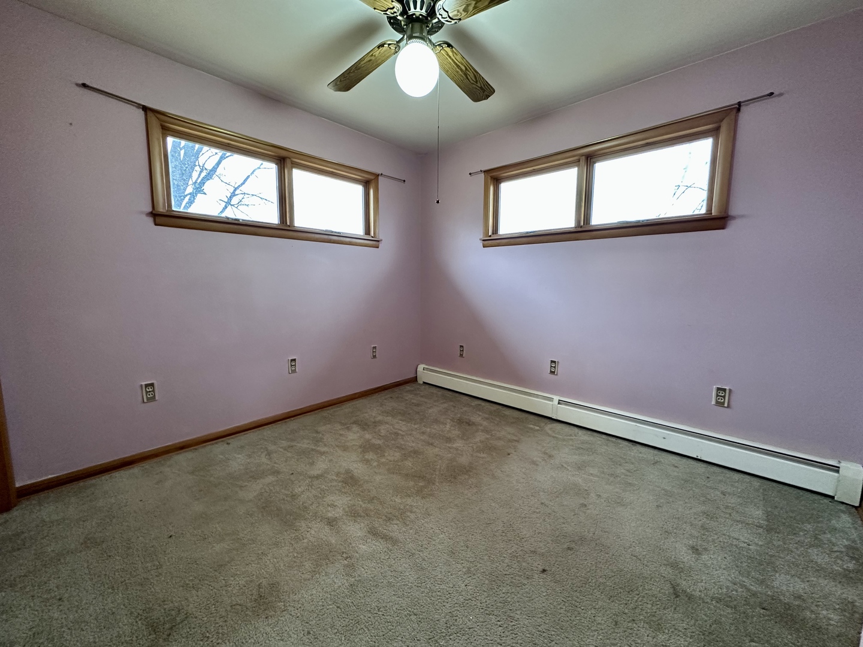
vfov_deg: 85.7
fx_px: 349
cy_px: 324
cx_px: 432
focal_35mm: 14
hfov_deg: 102.1
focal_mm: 2.22
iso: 320
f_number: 2.2
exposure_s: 1/60
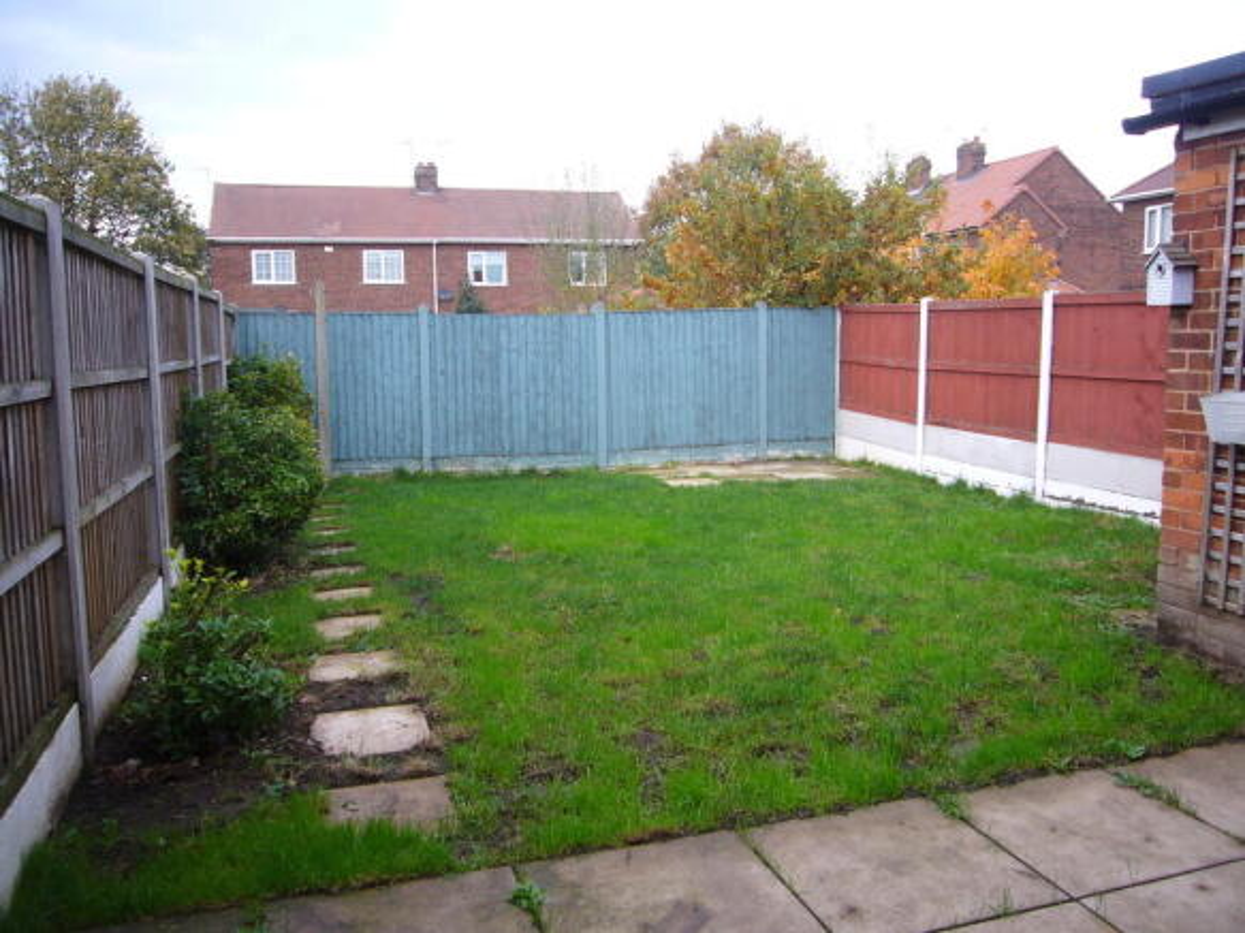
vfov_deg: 49.7
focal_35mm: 28
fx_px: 1007
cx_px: 622
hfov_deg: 63.5
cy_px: 466
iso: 80
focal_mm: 4.6
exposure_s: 1/100
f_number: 2.8
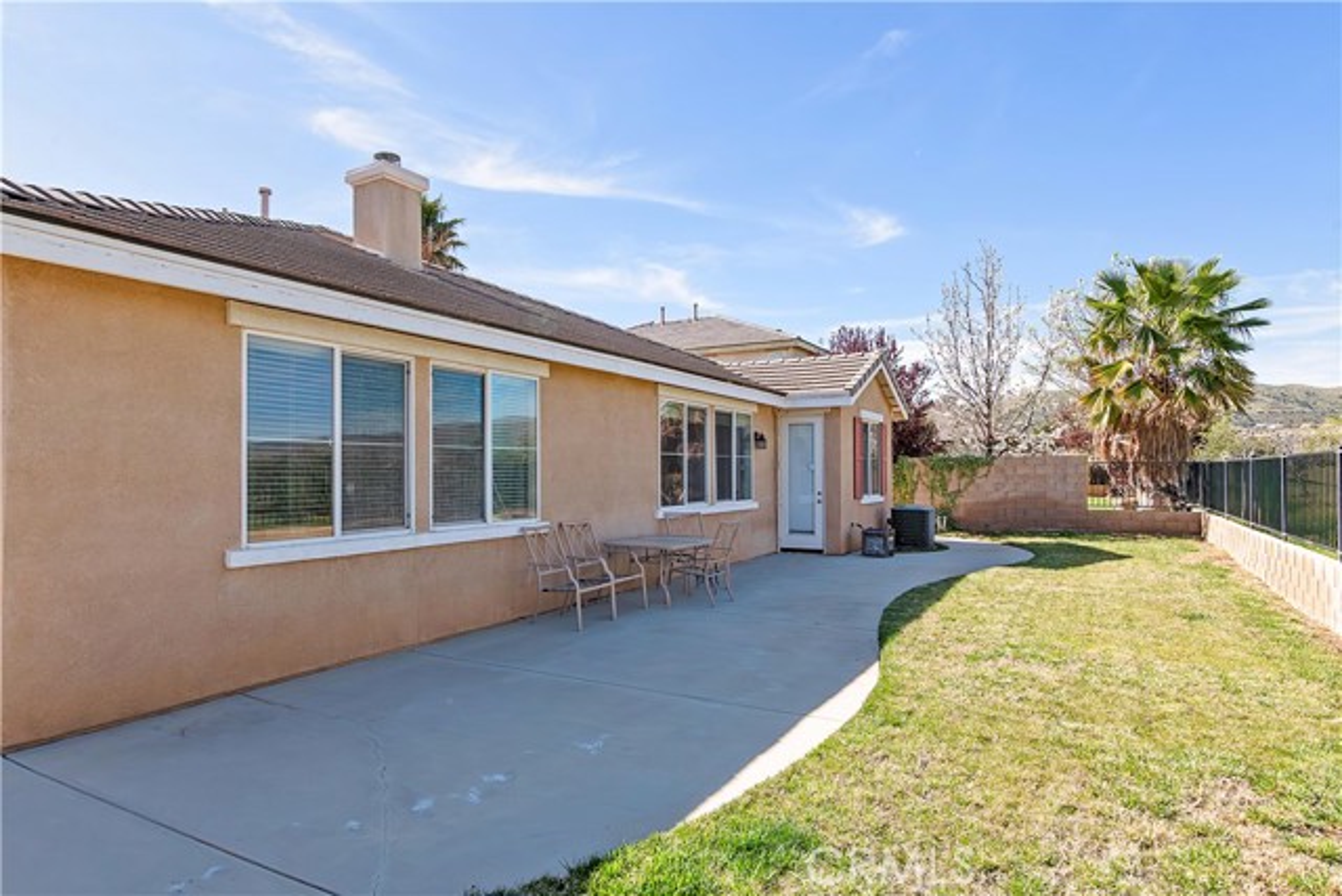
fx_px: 708
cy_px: 448
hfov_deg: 86.9
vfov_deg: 64.6
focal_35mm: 19
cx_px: 671
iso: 200
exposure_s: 1/640
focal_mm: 13
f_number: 11
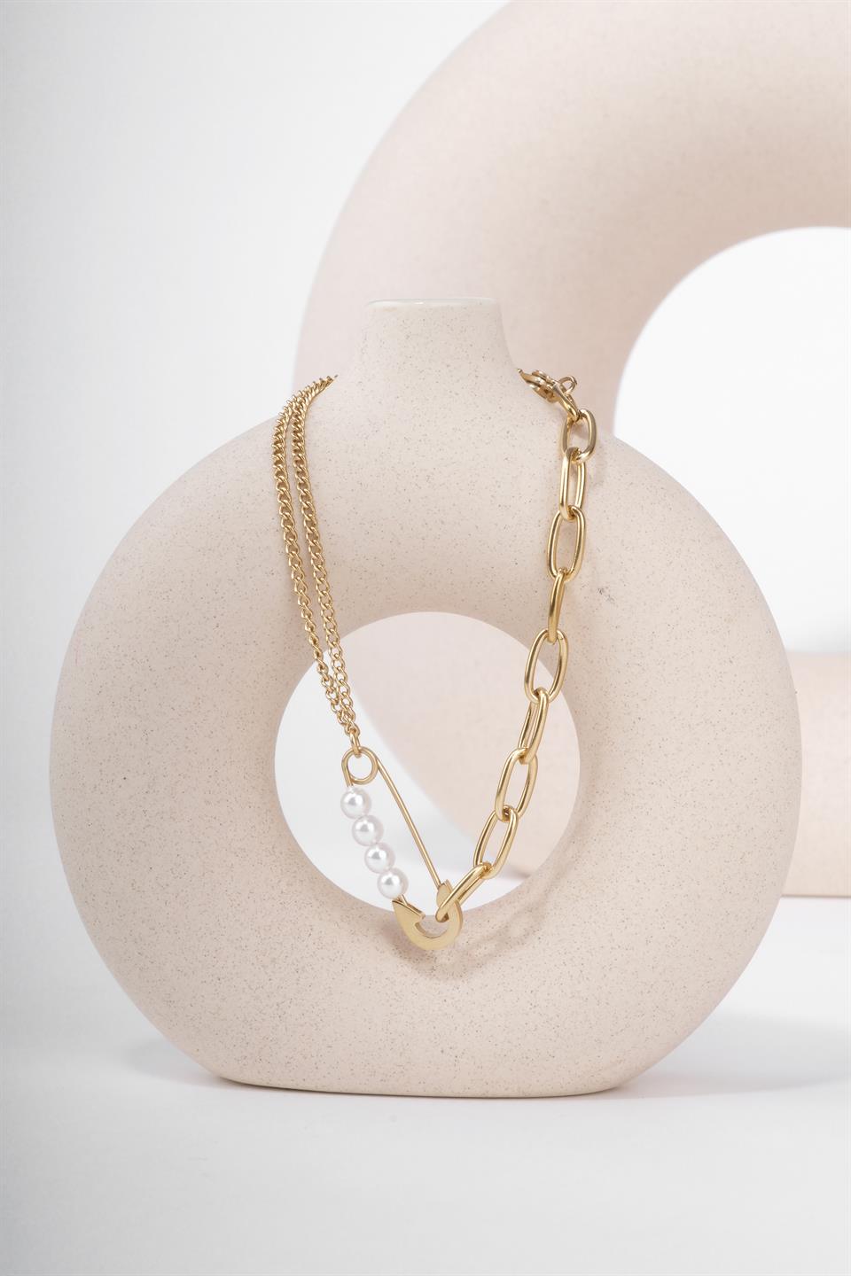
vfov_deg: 22.4
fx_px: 3226
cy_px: 638
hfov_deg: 15.0
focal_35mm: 91
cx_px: 426
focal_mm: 60.8
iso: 400
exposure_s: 1/200
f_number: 22
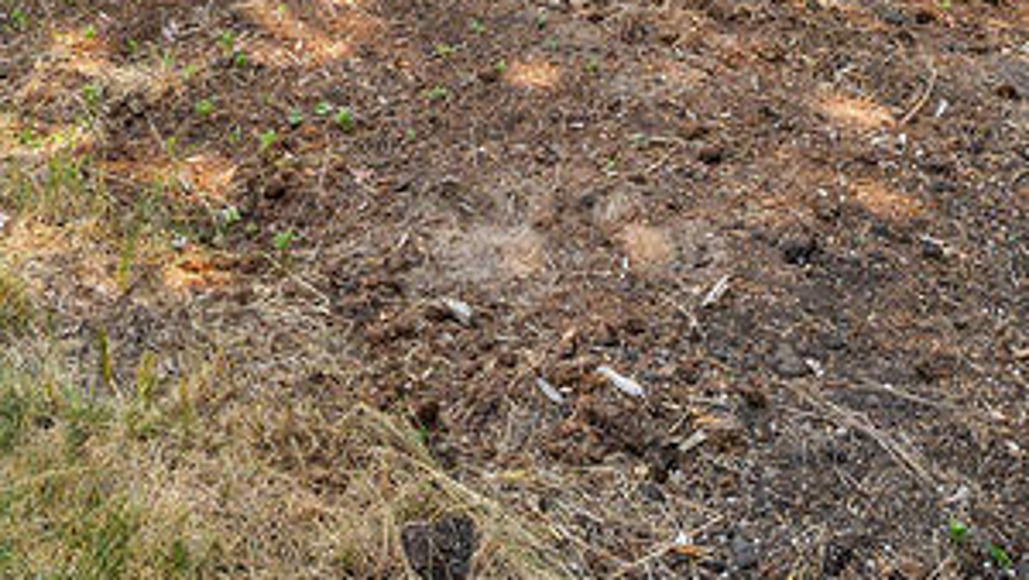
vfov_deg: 17.1
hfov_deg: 38.9
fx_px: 1413
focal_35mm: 52
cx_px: 250
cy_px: -578
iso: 250
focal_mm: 14.5
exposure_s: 1/13
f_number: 10
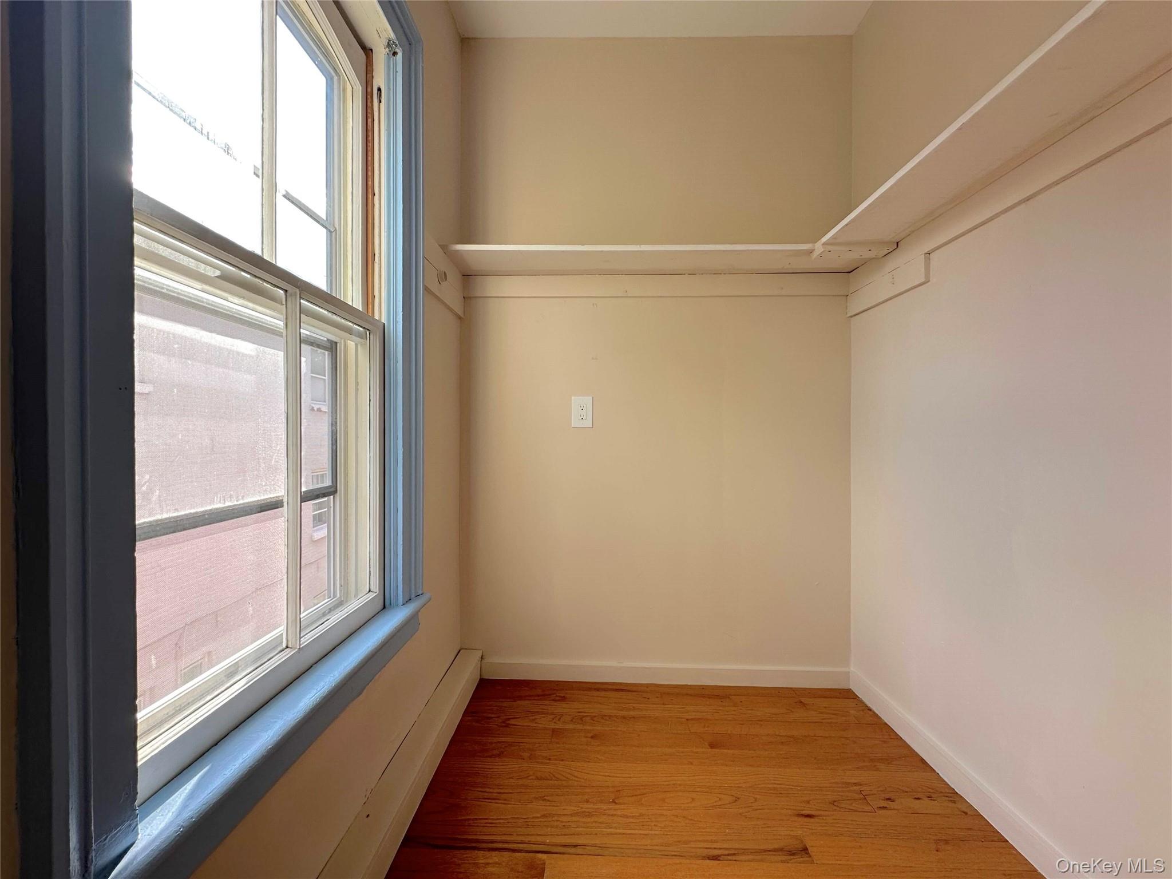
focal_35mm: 14
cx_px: 586
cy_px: 440
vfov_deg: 85.7
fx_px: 474
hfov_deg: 102.1
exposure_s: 1/99
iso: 64
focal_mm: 2.22
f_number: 2.2
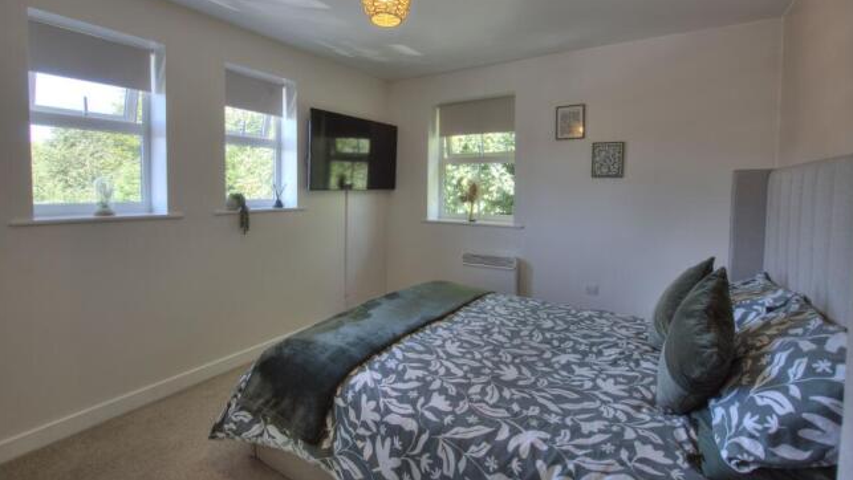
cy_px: 198
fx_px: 362
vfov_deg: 66.6
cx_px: 430
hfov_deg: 99.4
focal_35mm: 16
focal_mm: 10
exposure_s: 1/20
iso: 400
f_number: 8
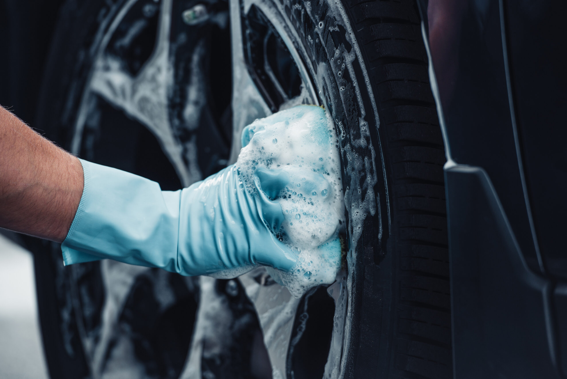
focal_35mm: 200
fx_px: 3151
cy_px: 190
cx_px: 284
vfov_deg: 6.9
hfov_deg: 10.3
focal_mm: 200
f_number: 4
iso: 200
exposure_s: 1/250
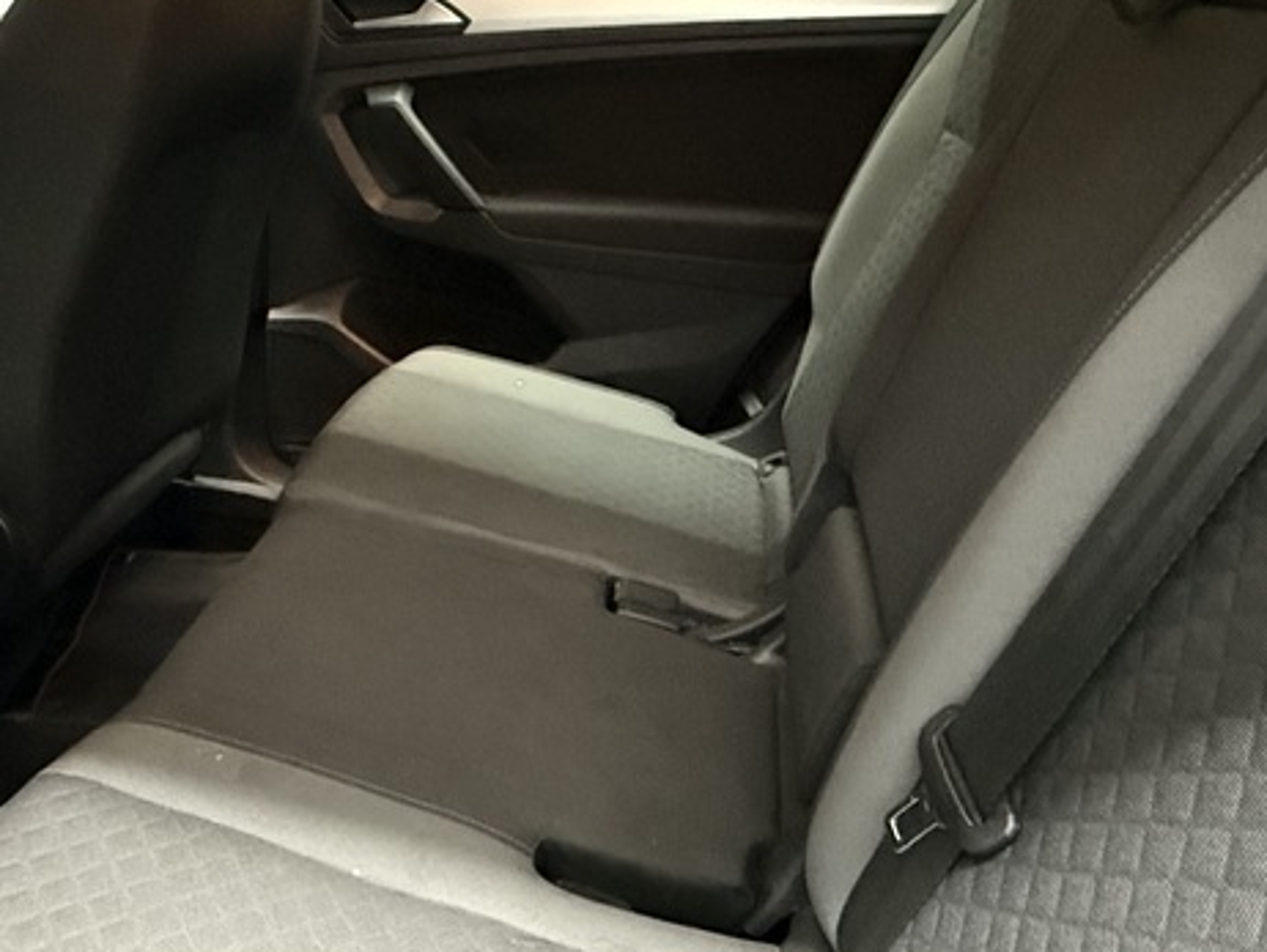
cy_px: 420
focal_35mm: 31
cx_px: 483
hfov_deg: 57.7
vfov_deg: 45.4
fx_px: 1135
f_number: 2.2
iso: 2500
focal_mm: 2.22
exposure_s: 1/25
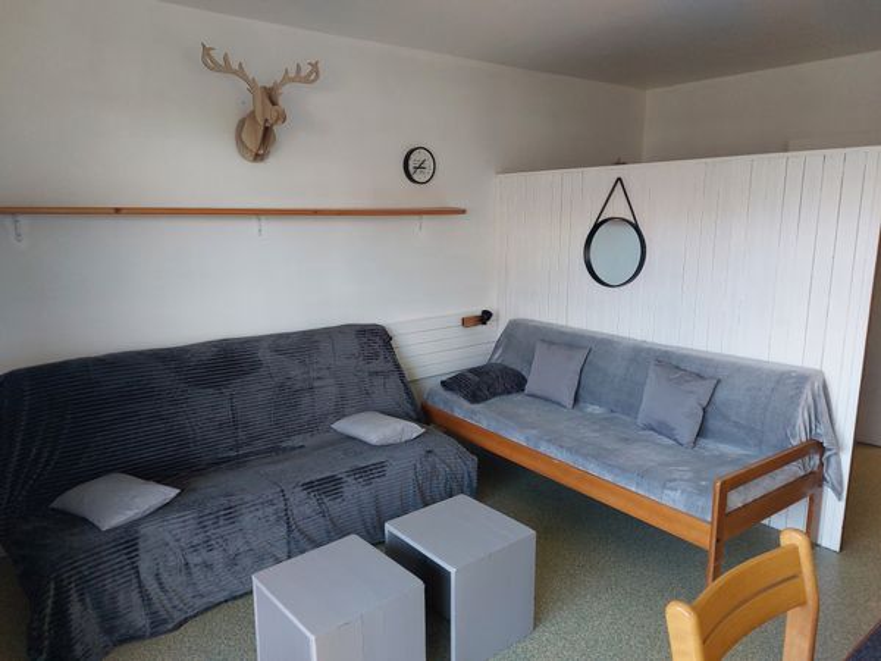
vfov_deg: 54.9
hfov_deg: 69.4
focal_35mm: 25
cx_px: 440
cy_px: 330
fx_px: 636
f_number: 1.8
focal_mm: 5.23
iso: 160
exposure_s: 1/100
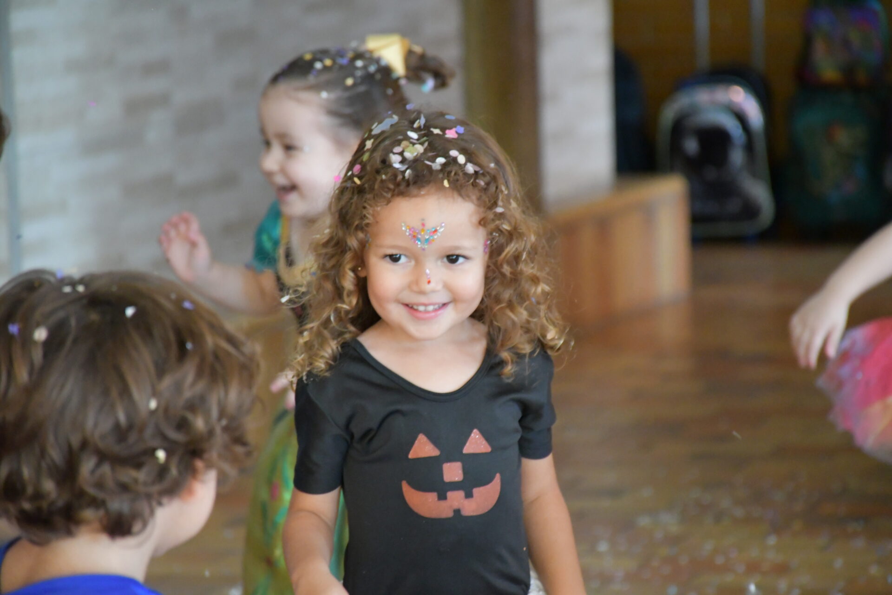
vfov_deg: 6.5
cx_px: 446
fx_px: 5203
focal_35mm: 210
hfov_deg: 9.8
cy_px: 298
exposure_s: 1/250
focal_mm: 140
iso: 6400
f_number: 5.6
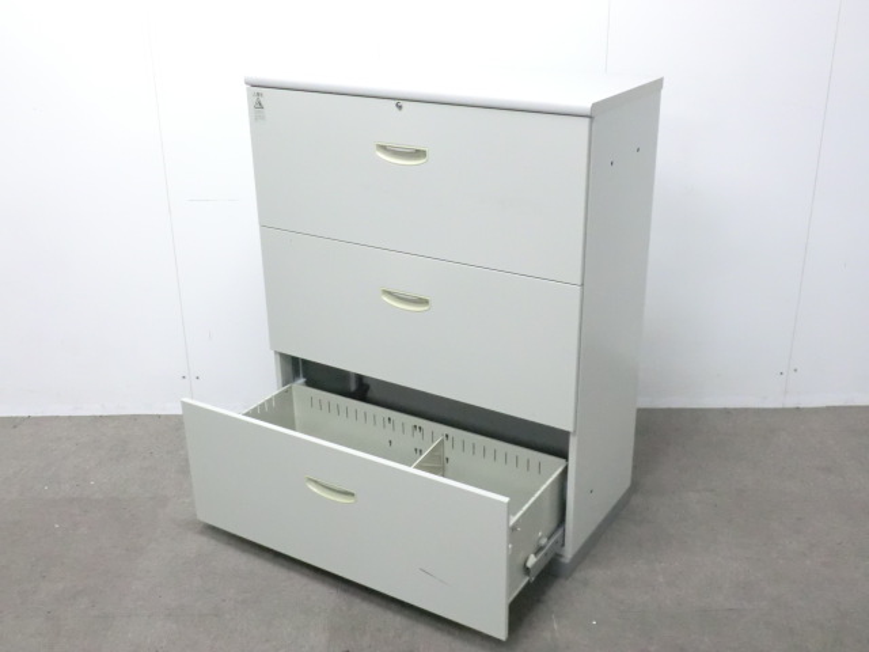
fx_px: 954
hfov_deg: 49.0
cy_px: 326
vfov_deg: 37.7
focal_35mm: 38
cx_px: 434
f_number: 3.9
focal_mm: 6.9
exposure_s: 1/40
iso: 800
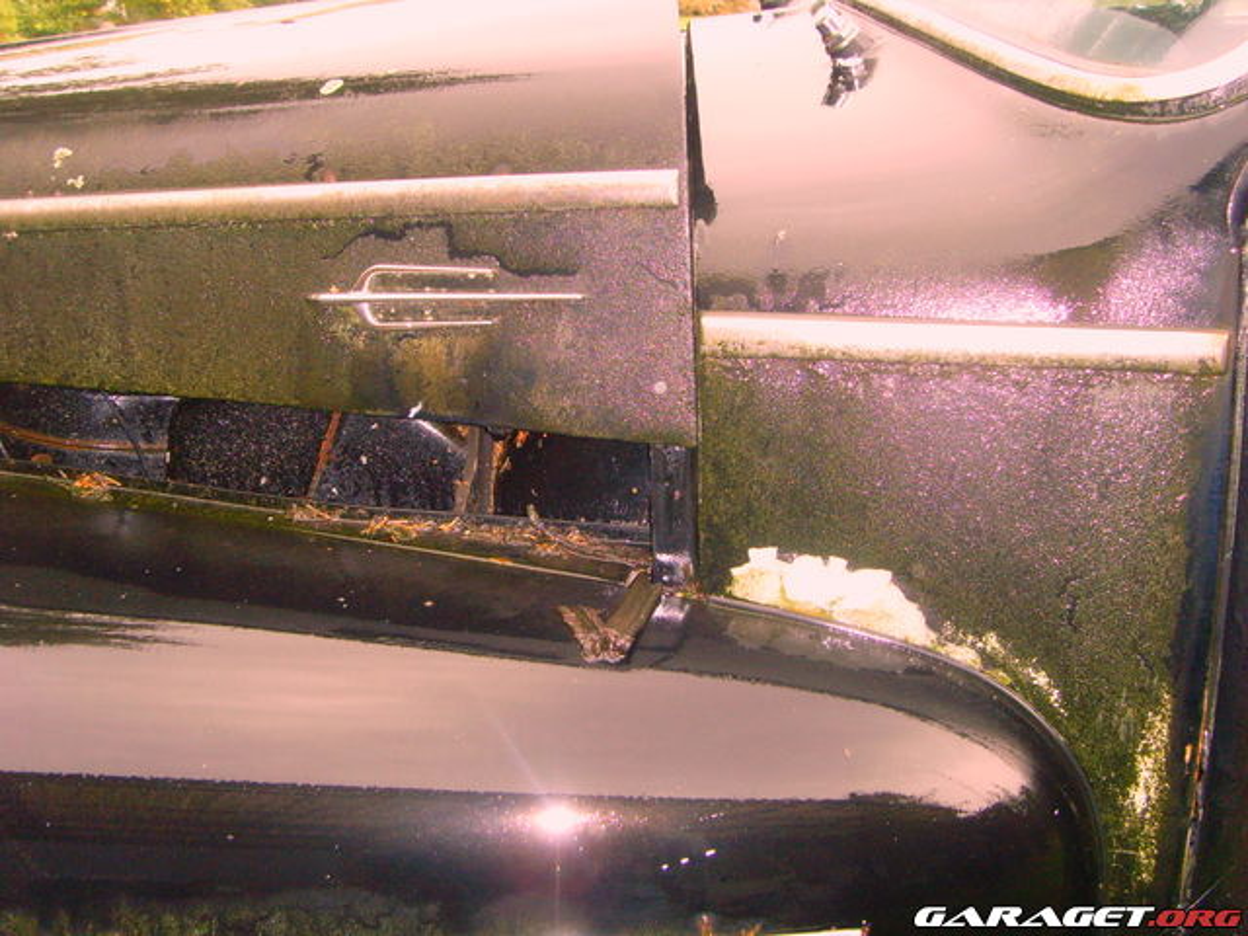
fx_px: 1406
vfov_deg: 36.8
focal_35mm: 39
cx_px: 624
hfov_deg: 47.9
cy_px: 468
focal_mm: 6.6
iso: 200
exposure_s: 1/45
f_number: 3.5
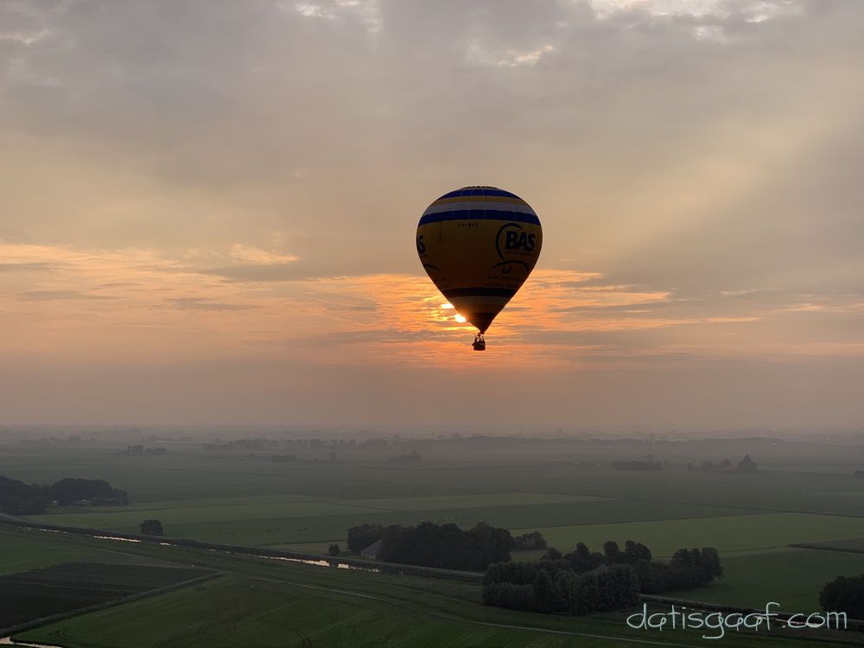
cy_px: 324
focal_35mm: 52
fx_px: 1298
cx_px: 432
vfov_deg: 28.0
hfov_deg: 36.8
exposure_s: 1/320
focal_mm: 6
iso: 16
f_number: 2.4
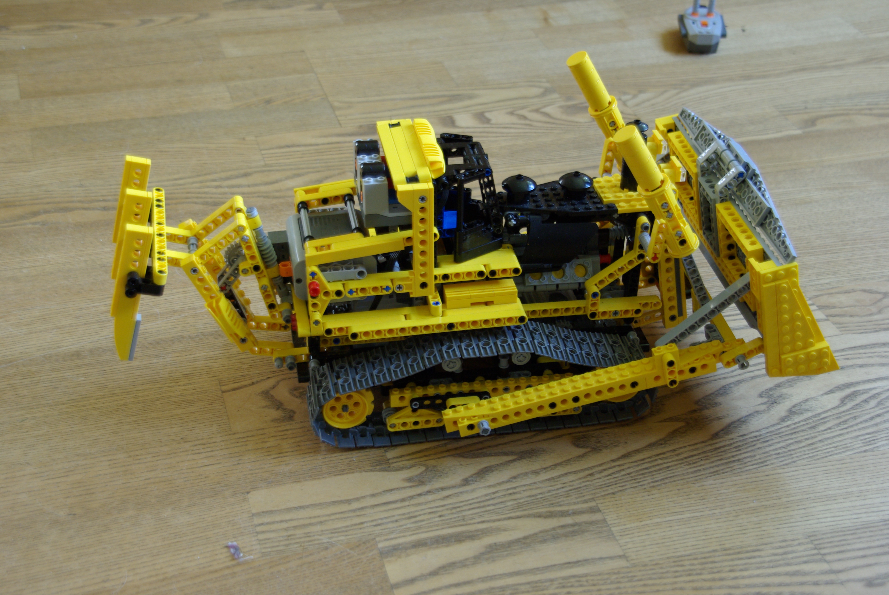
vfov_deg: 26.6
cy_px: 298
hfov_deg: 38.8
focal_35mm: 51
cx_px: 444
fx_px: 1261
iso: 400
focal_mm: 34
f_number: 4.5
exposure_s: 1/20
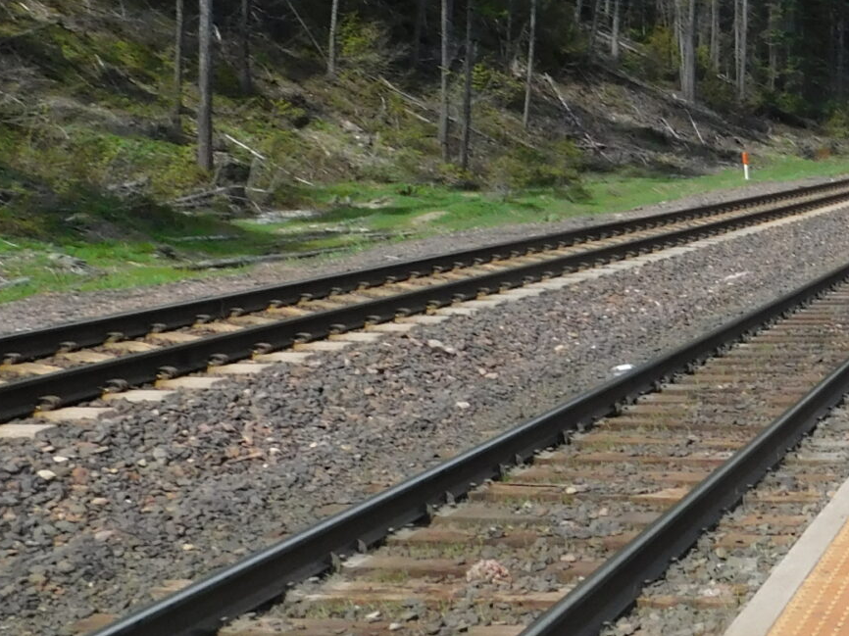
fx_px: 1667
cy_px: 92
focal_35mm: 68
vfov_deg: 21.2
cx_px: 1117
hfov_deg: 24.7
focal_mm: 4
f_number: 6
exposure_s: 1/400
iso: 125
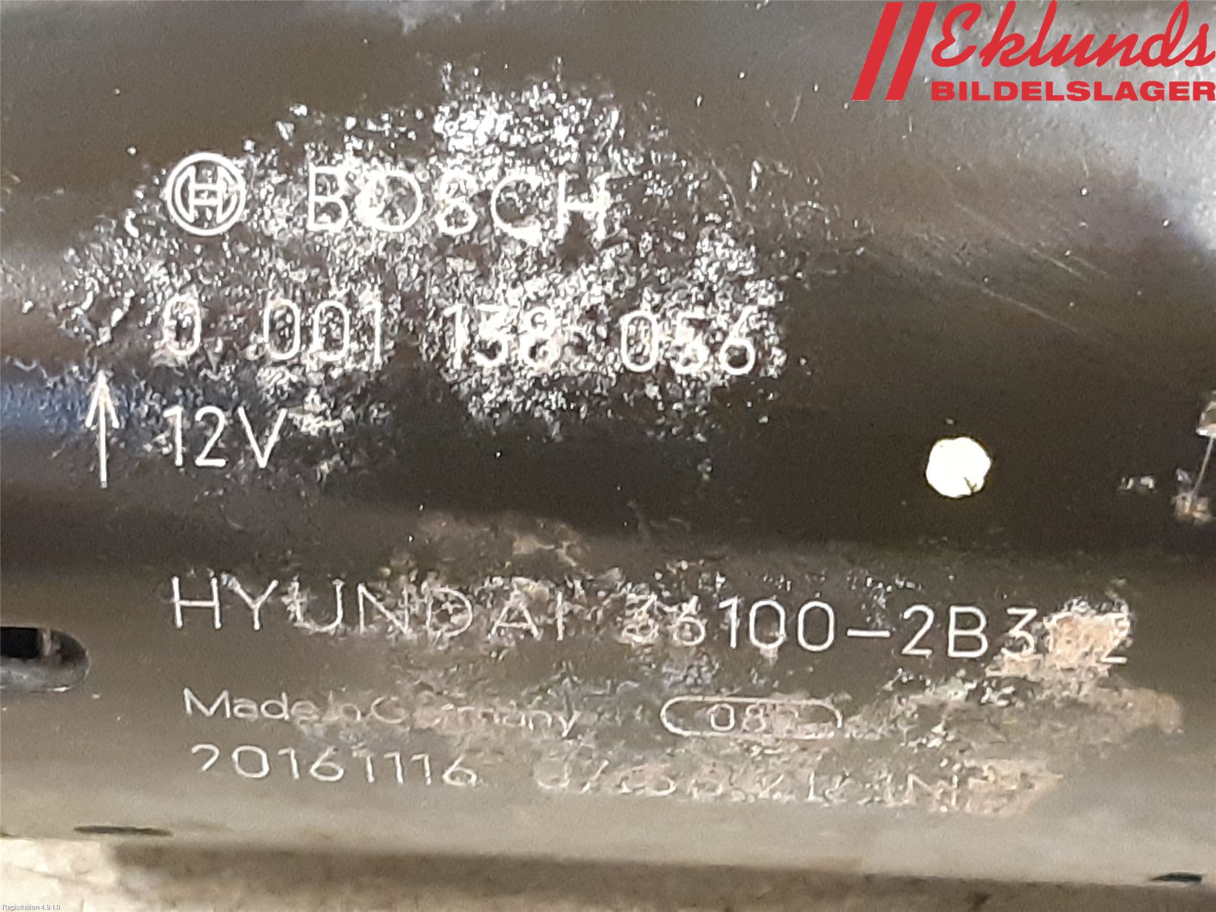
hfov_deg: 67.3
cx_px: 608
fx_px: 913
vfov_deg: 53.1
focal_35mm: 26
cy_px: 456
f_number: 1.7
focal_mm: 3.93
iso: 500
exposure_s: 1/25
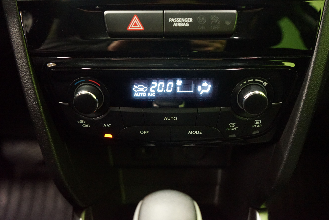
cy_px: 110
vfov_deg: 40.0
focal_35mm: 33
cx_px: 164
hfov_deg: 57.2
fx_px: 302
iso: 6400
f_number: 4
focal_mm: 33
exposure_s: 1/8
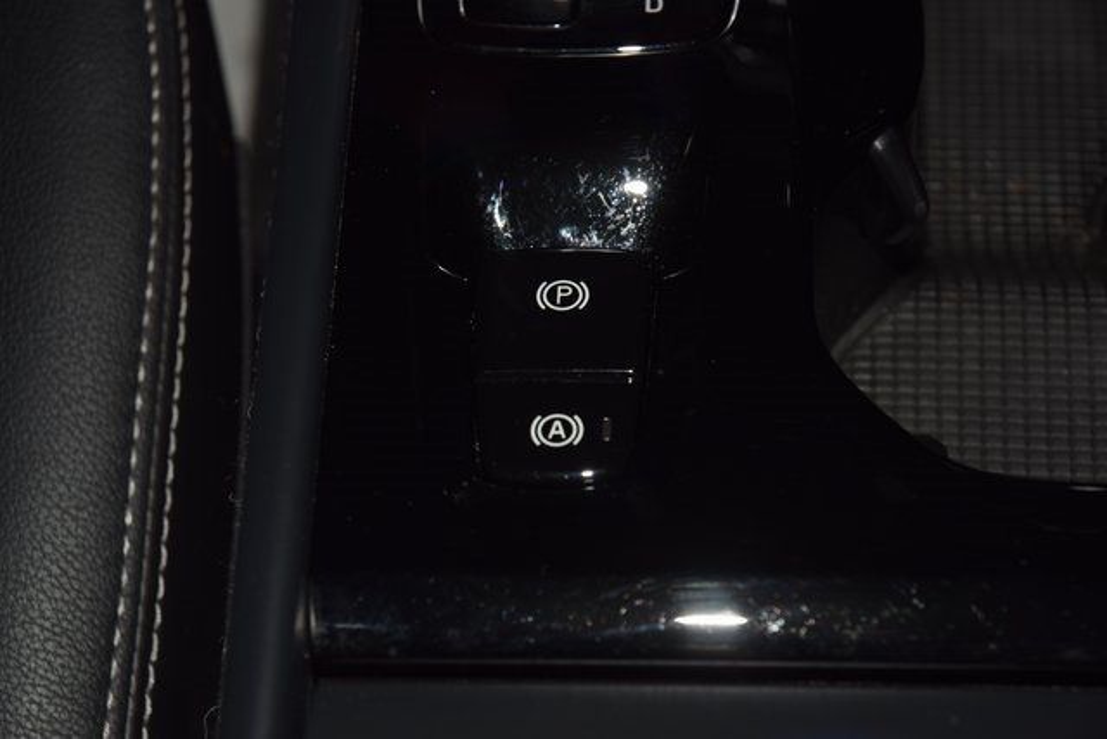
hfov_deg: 19.5
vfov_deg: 13.0
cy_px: 370
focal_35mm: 105
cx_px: 554
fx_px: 3229
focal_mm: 70
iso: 100
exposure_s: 1/125
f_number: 8
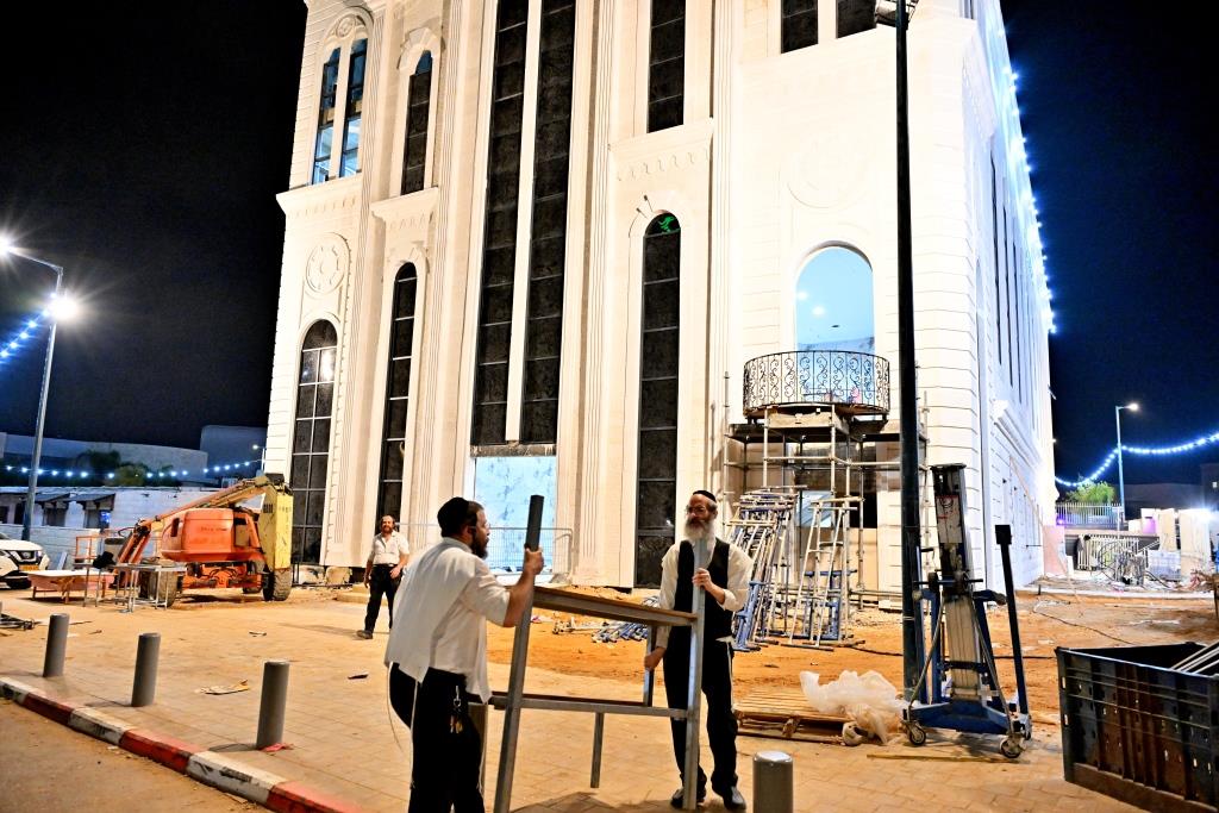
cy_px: 406
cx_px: 610
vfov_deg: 53.1
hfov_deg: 73.7
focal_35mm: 24
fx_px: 813
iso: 3200
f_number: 4
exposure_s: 1/80
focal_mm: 24
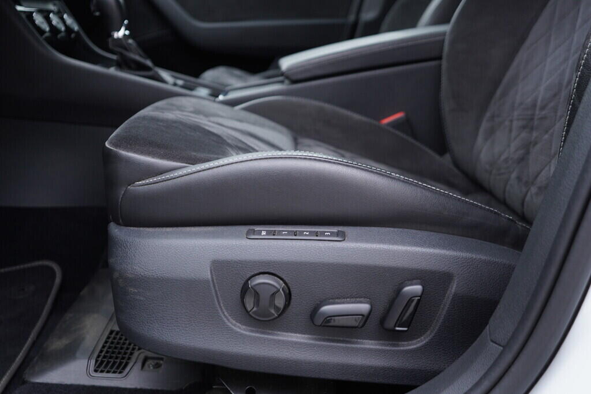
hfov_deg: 53.1
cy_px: 197
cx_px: 296
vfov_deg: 36.9
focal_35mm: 36
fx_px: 591
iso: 200
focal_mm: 24
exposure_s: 1/40
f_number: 2.8
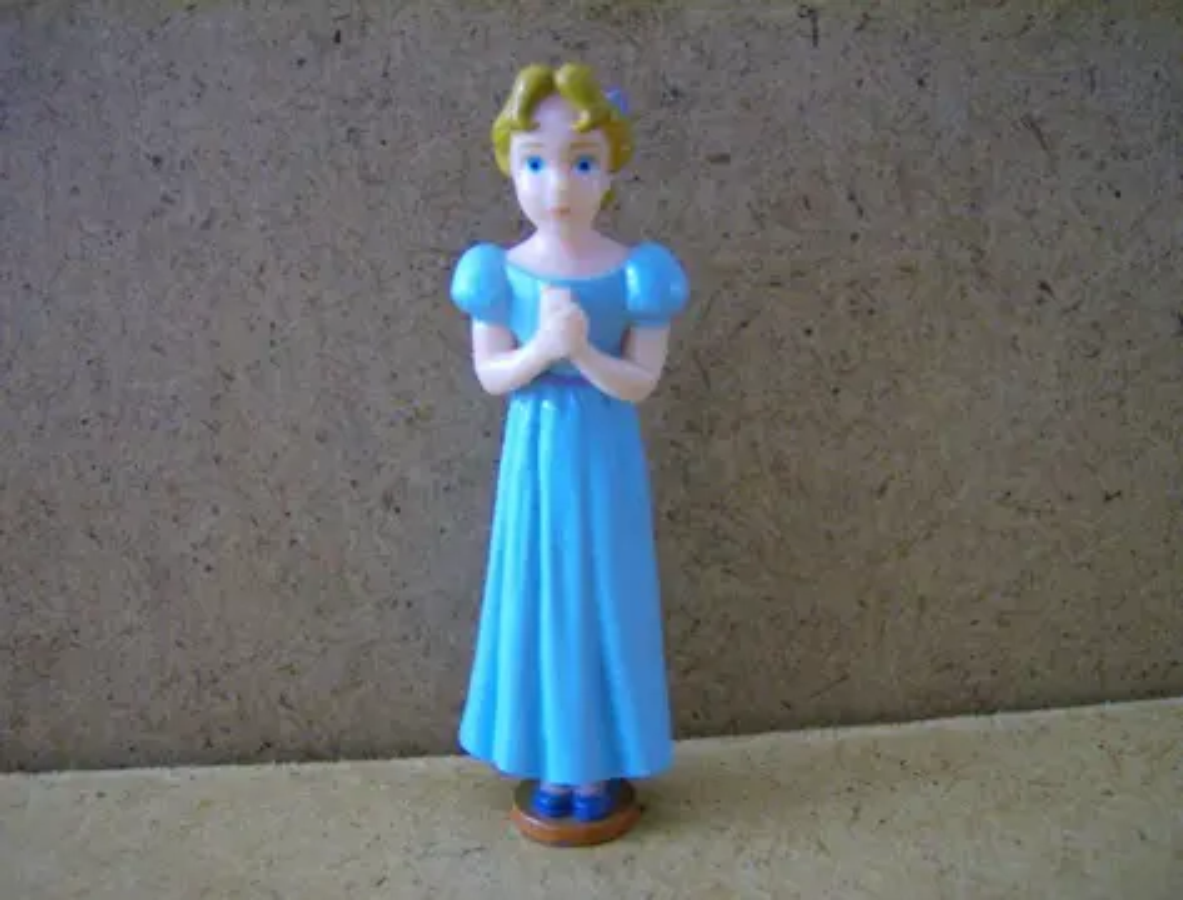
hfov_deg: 51.1
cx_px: 592
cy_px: 450
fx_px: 1237
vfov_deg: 40.0
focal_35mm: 36
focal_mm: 6
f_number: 2.8
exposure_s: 1/34.4
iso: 200
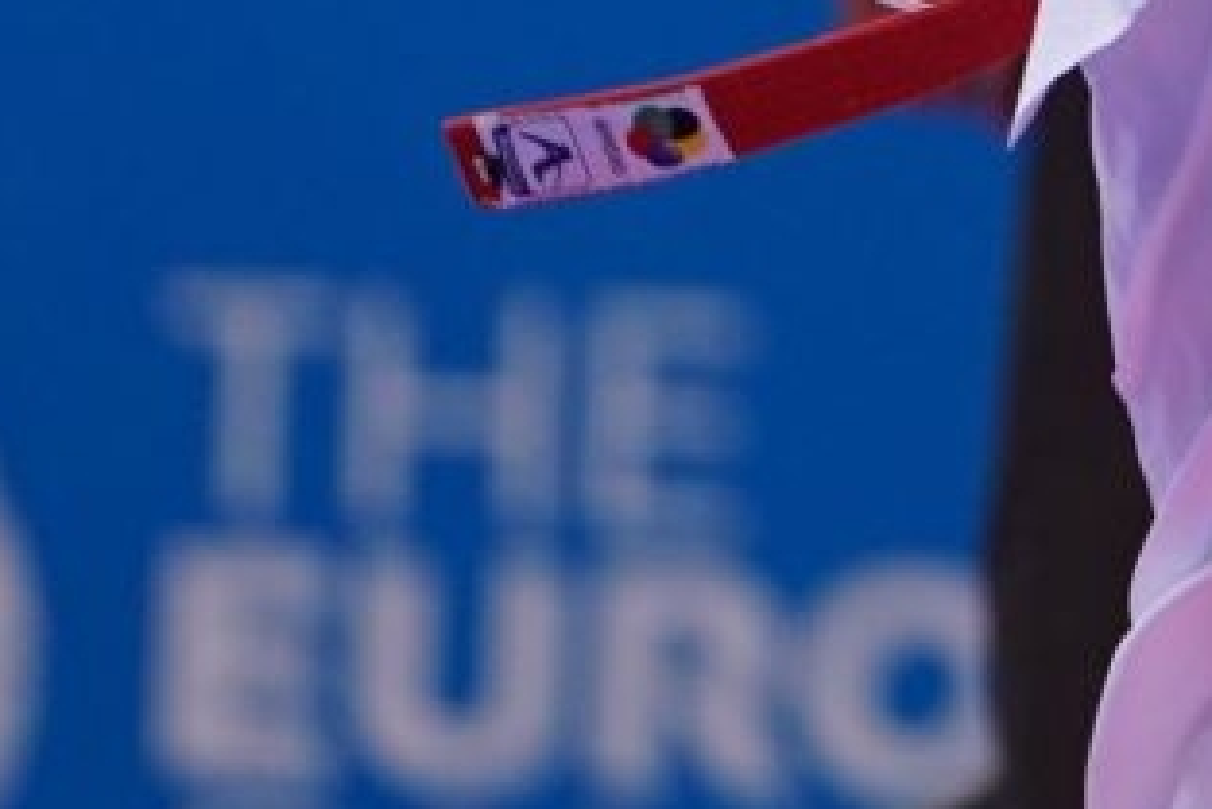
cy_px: -782
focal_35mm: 1114
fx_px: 37520
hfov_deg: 1.8
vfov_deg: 1.2
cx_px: 2087
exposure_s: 1/1000
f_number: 2.8
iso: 1000
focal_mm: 194
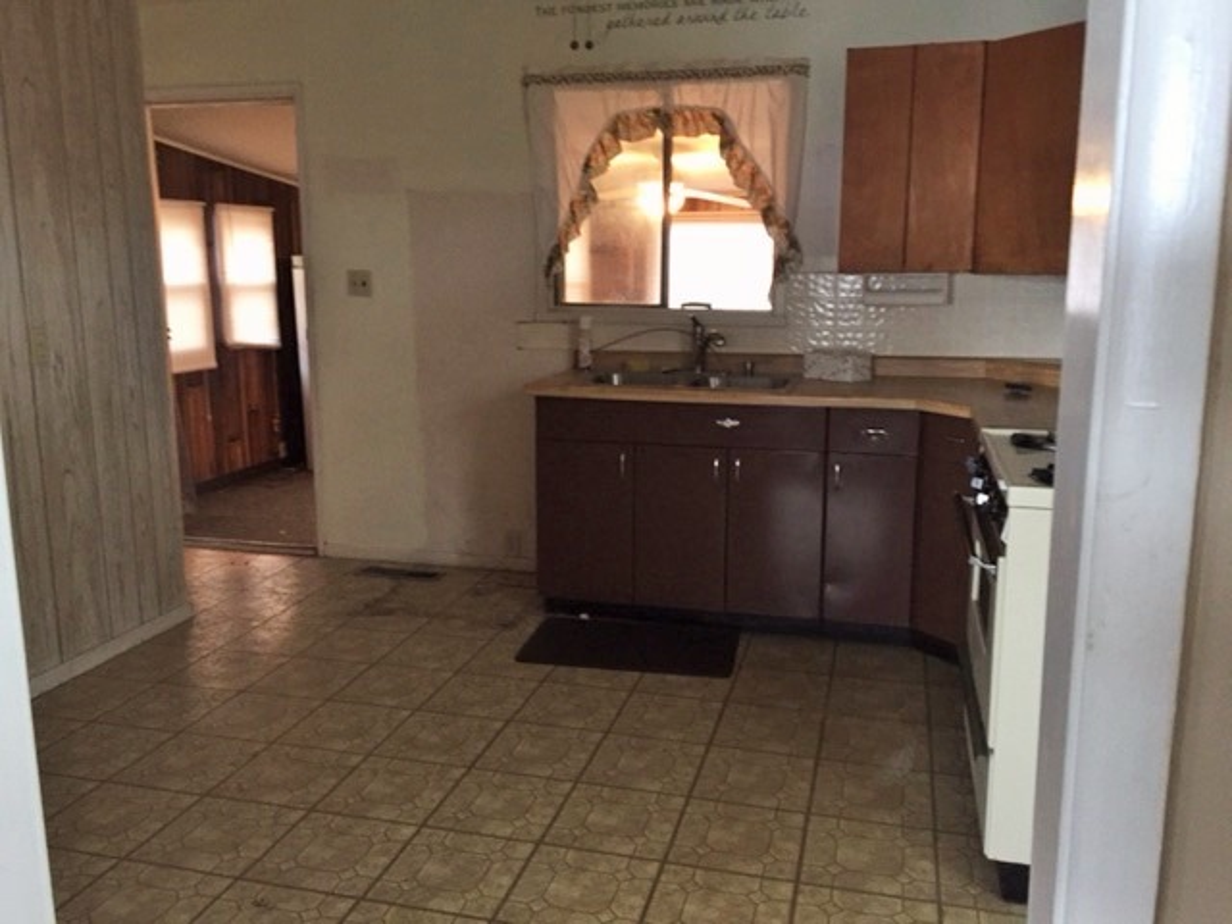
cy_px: 462
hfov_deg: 61.7
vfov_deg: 48.2
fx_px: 1032
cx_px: 616
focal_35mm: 29
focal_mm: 4.15
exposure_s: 1/15
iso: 250
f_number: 2.2
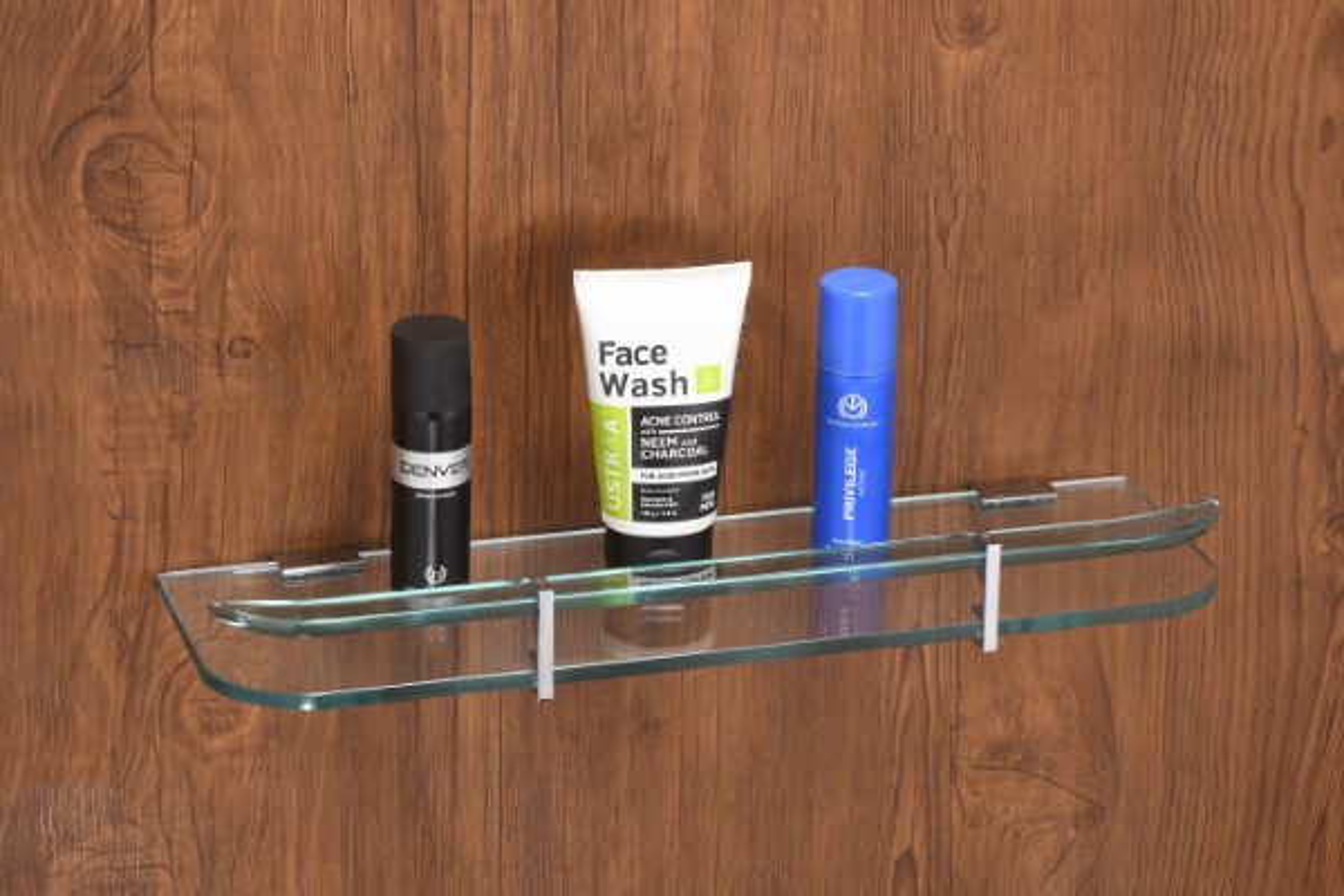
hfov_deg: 16.1
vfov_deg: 10.8
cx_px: 672
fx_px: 4741
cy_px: 448
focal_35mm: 127
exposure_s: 1/30
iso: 100
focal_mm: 85
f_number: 16
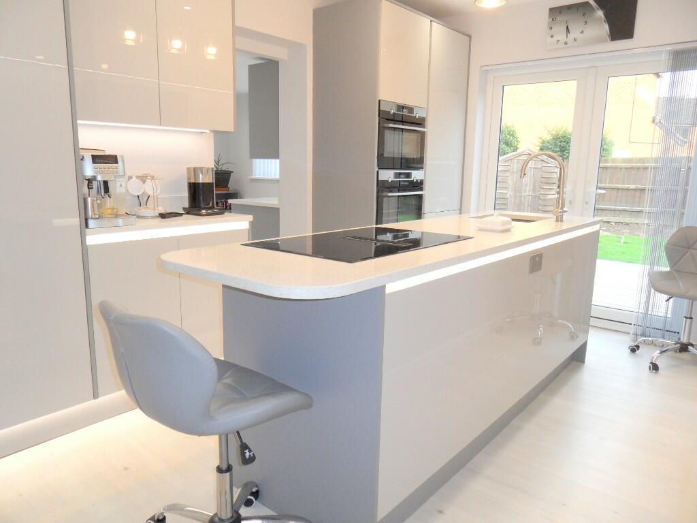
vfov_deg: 56.8
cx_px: 348
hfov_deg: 71.6
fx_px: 483
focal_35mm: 24
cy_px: 262
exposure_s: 1/60
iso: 100
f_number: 3.2
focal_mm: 3.9
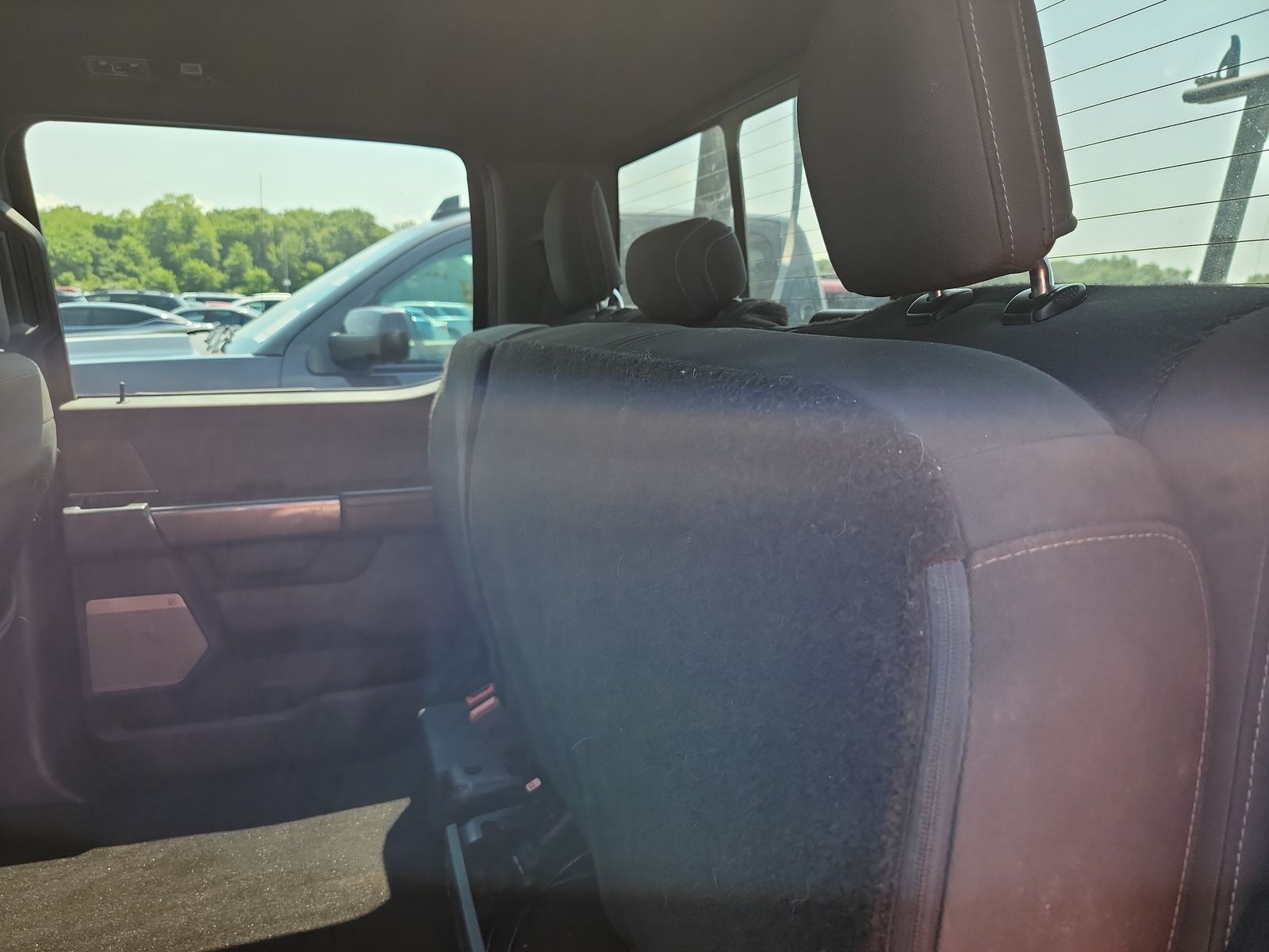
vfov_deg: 56.8
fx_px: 880
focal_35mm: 24
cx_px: 634
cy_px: 476
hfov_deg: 71.6
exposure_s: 1/59
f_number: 1.8
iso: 58
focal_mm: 6.7
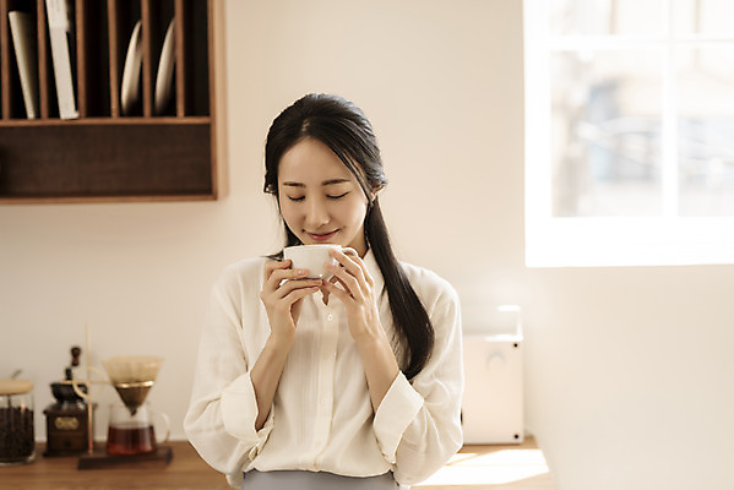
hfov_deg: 23.9
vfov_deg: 16.1
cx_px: 367
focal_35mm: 85
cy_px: 245
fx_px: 1734
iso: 125
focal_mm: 85
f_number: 2
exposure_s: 1/250
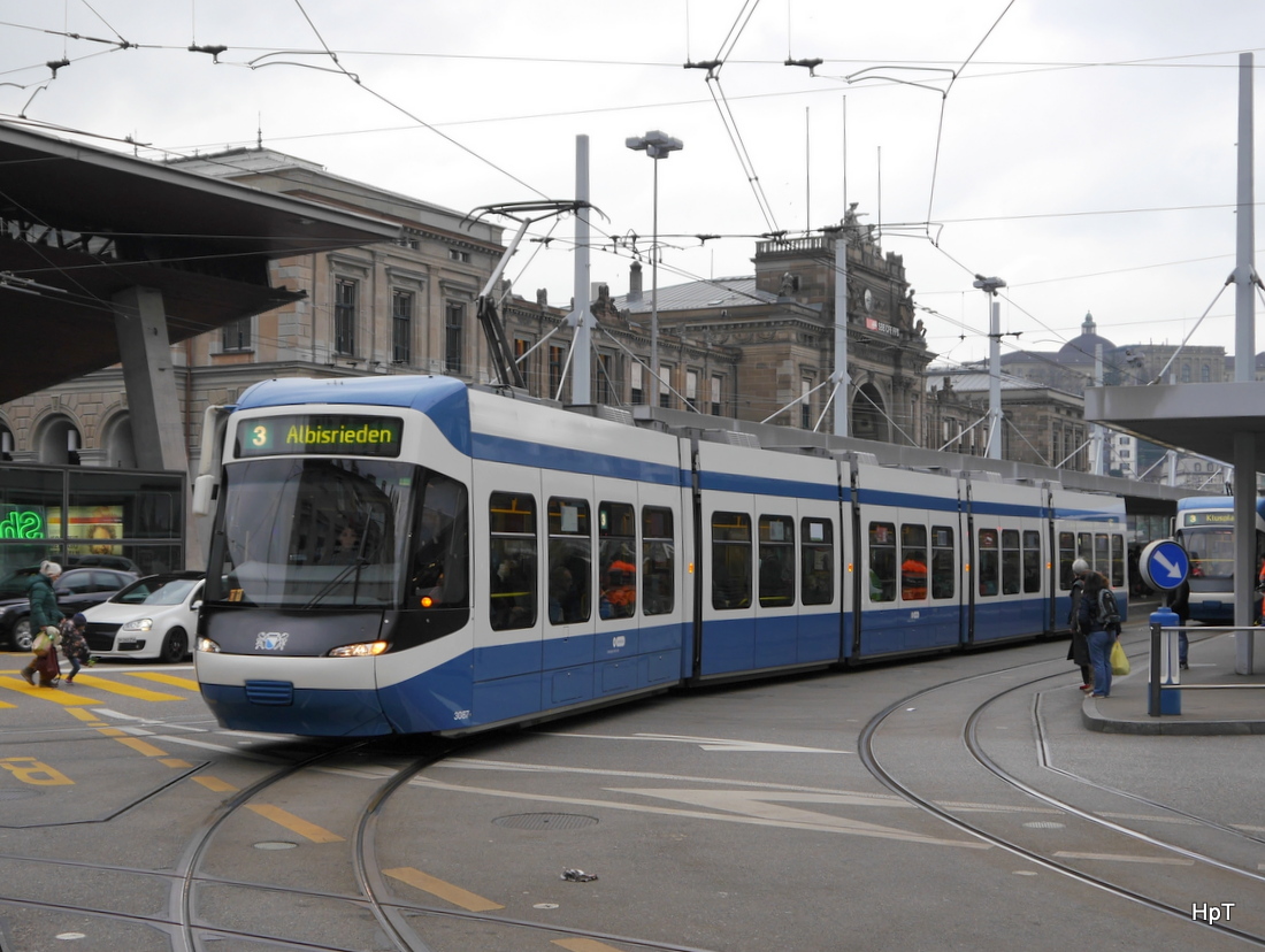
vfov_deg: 37.8
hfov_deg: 48.9
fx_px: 1390
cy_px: 476
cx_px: 632
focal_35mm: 38
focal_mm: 19
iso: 160
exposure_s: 1/125
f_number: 4.5
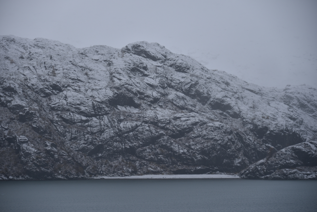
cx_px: 158
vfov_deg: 10.2
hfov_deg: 15.2
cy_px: 106
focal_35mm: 135
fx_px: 1189
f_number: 5.6
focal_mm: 135
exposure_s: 1/320
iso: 140
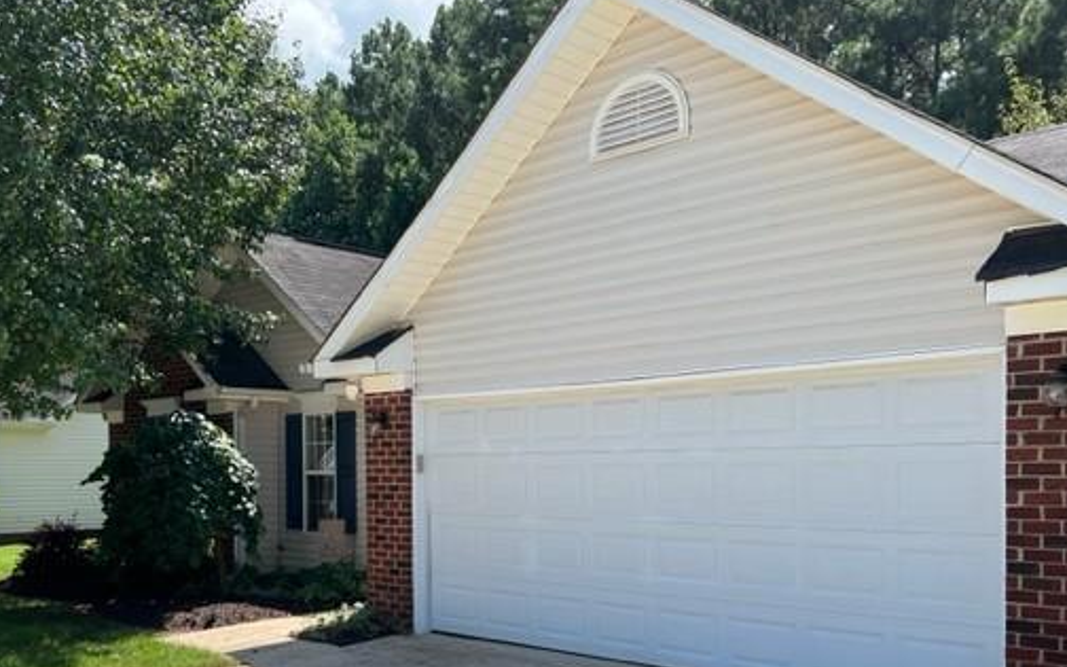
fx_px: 1018
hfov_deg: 55.1
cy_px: 481
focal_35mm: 35
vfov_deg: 35.6
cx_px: 457
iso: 50
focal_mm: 5.7
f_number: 1.5
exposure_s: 1/3257
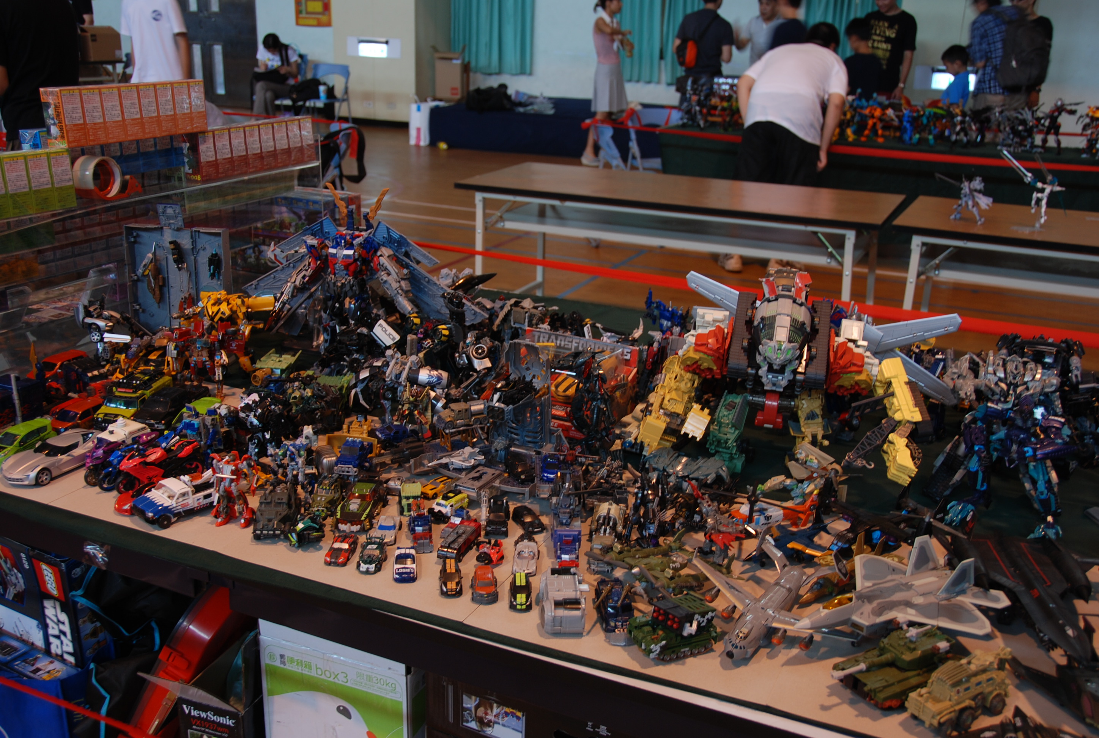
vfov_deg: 37.0
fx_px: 1101
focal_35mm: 36
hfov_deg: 53.0
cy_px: 369
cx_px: 550
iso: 100
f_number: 3.8
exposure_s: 1/10
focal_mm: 24
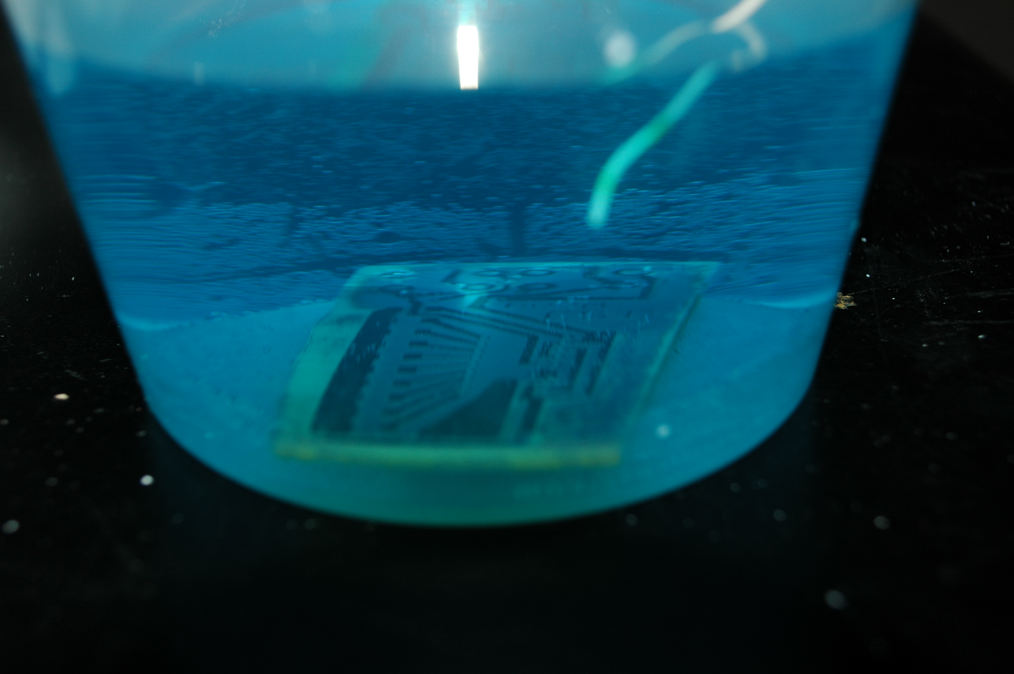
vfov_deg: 34.1
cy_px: 337
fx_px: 1098
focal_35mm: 39
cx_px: 507
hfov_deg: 49.6
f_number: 5.6
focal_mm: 26
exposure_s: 1/125
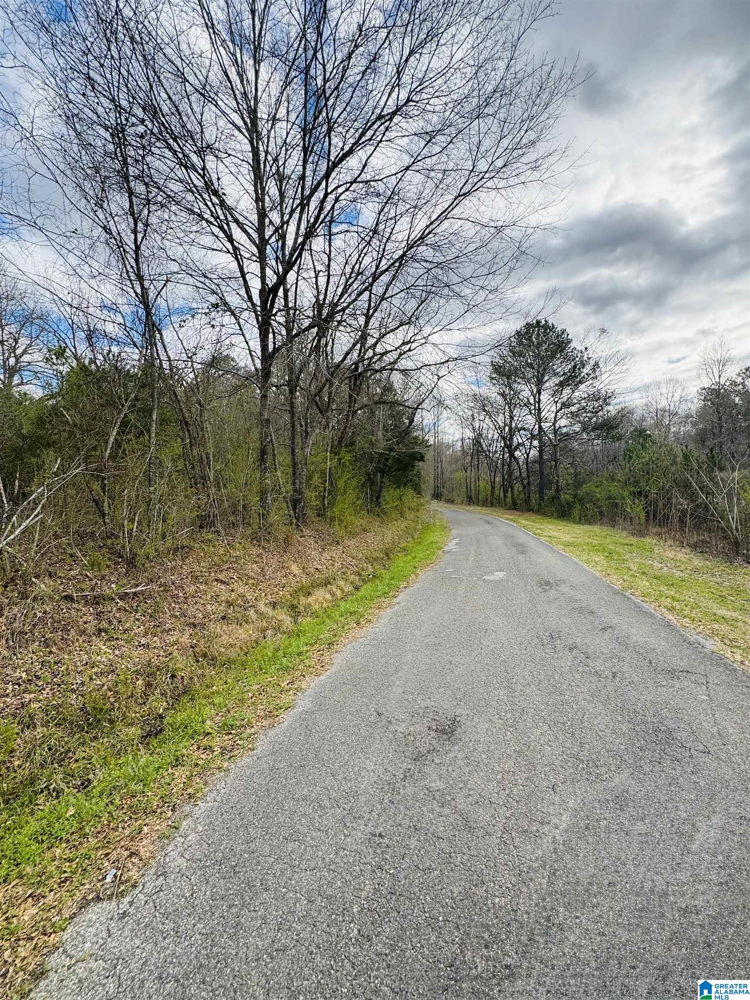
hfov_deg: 85.7
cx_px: 375
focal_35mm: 14
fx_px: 404
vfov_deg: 102.1
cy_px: 500
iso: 40
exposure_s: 1/587
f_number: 2.2
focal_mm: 2.22
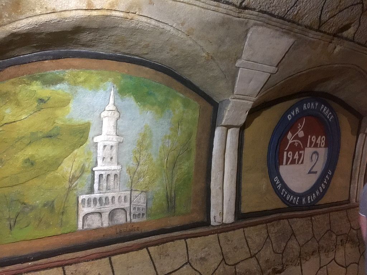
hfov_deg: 61.7
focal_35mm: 29
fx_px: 307
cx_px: 184
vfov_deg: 48.2
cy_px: 138
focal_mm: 4.15
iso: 125
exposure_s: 1/4
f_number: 2.2
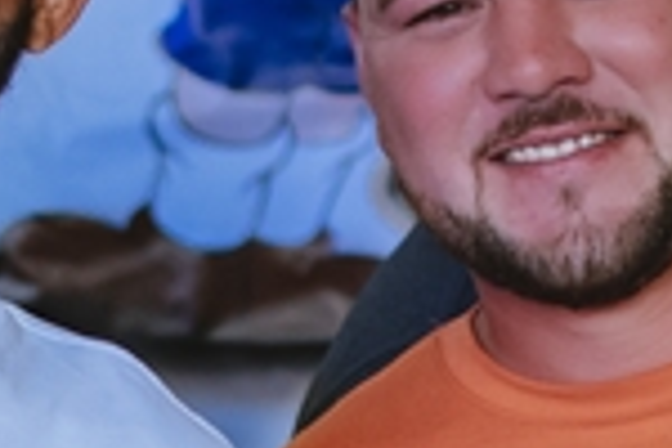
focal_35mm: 259
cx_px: 228
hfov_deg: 7.9
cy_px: 567
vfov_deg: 5.3
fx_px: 4843
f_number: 2.5
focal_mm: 35
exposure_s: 1/500
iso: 1600
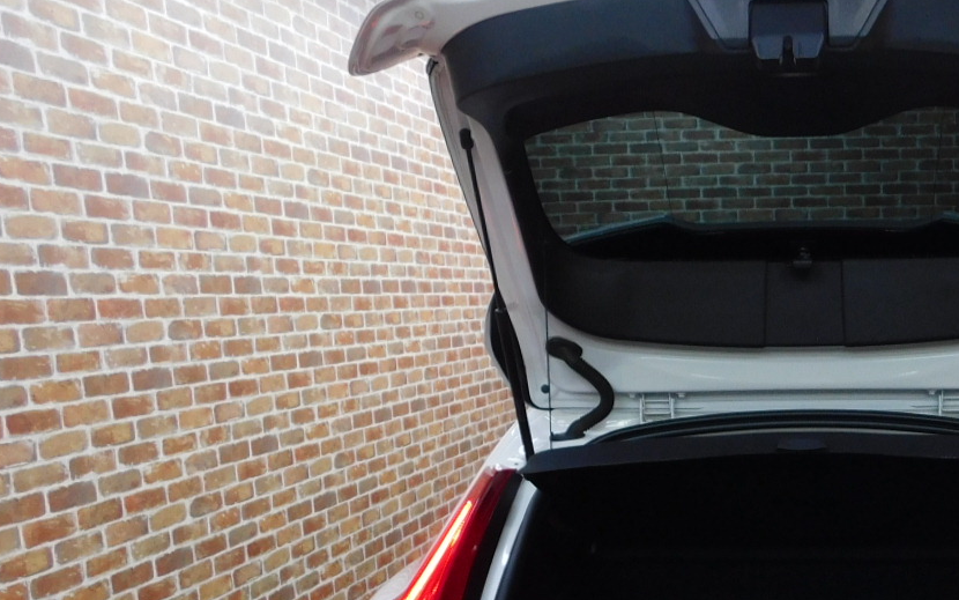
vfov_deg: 26.2
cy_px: 576
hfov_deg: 40.5
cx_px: 796
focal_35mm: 47
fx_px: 1229
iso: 180
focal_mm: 4
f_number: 3
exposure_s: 1/30
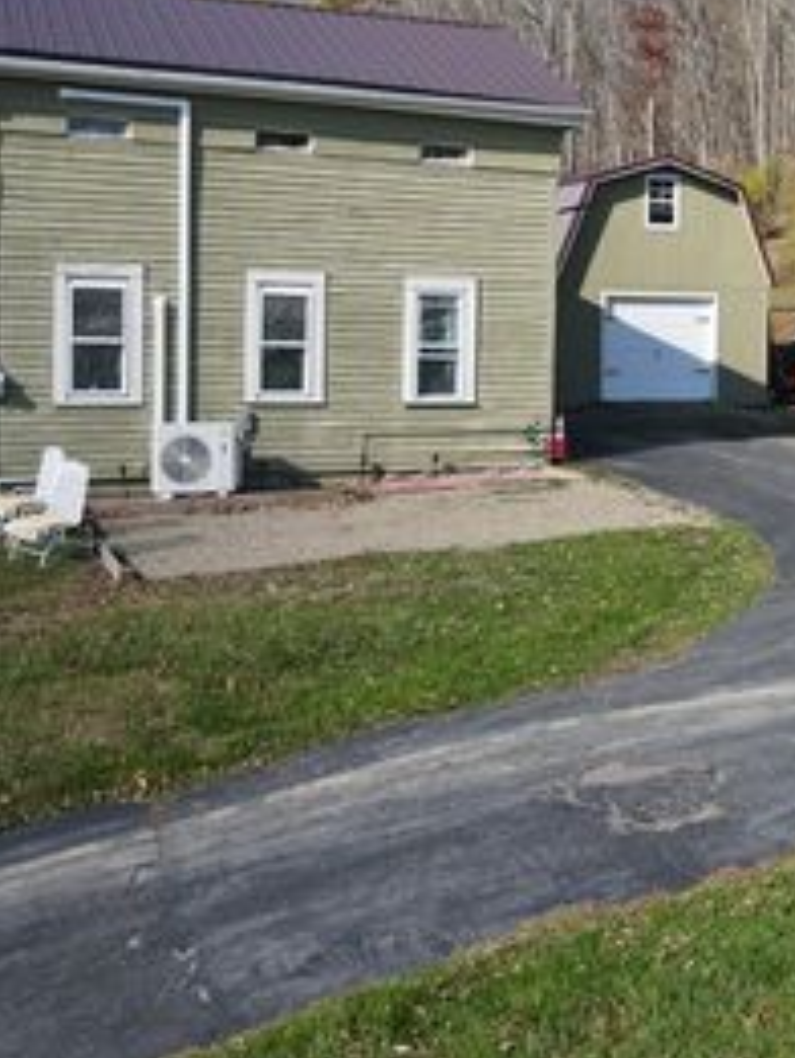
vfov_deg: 40.9
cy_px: 395
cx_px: 685
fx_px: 1407
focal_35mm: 46
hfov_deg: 30.4
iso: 100
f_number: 2.8
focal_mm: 4.5
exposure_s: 1/350
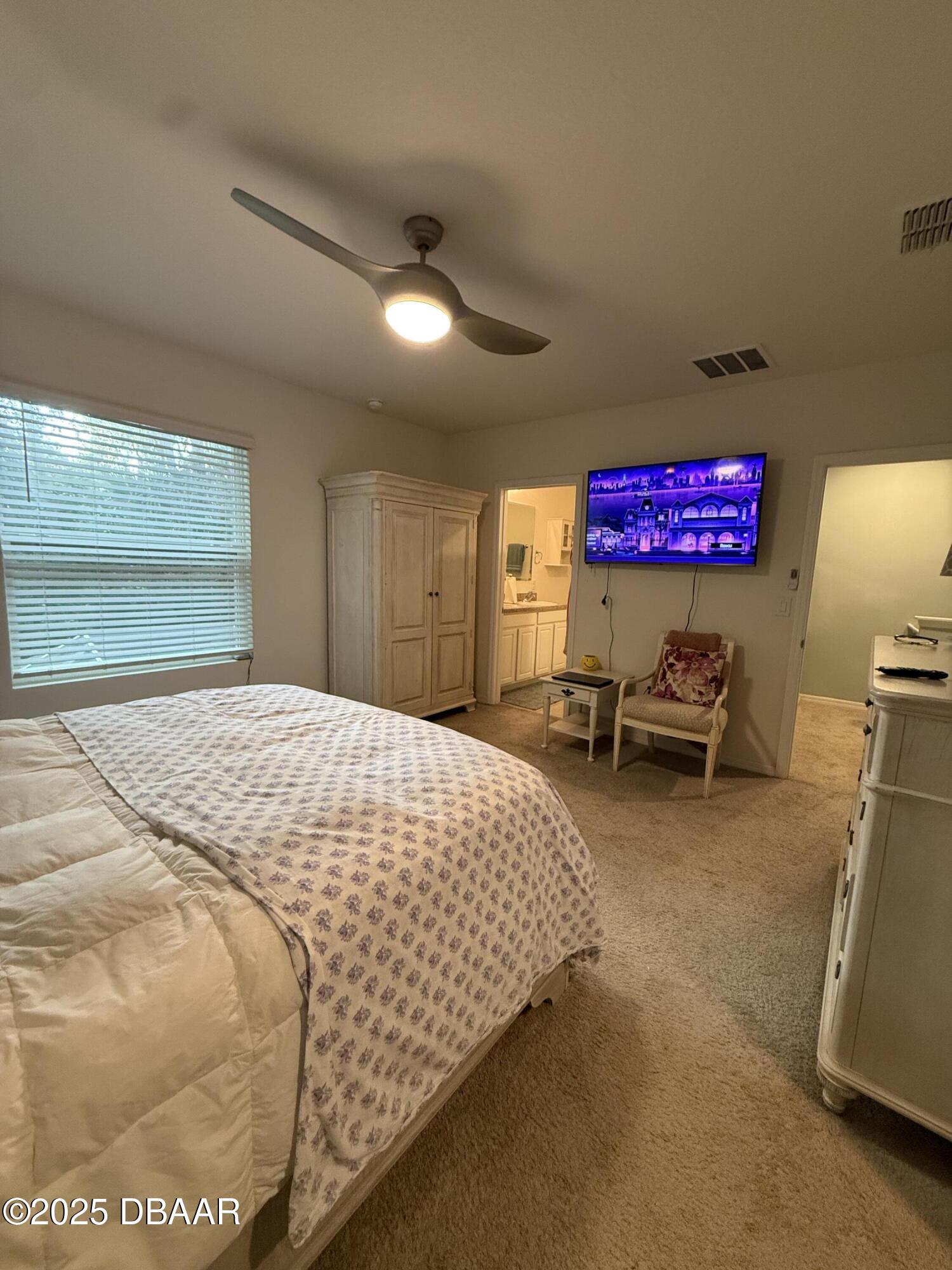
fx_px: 513
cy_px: 635
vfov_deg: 102.1
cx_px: 476
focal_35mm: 14
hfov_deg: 85.7
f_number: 2.2
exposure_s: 1/60
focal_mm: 2.22
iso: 320
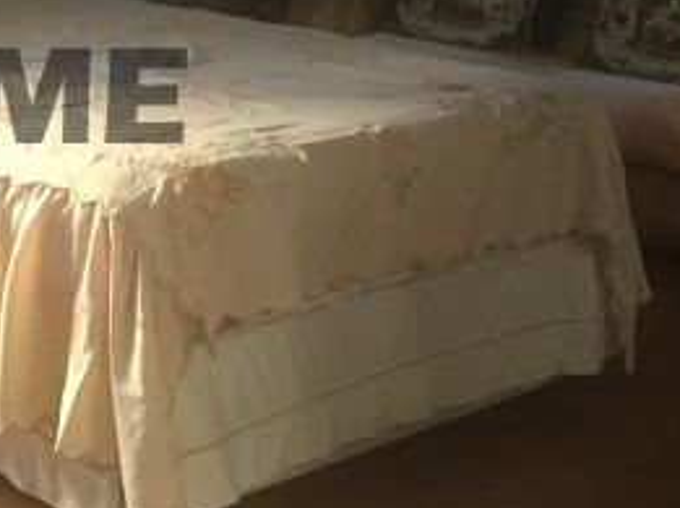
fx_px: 2158
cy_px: -146
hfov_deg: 17.4
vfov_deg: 13.0
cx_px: -42
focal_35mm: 110
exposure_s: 1/15
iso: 100
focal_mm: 3.99
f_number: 1.8
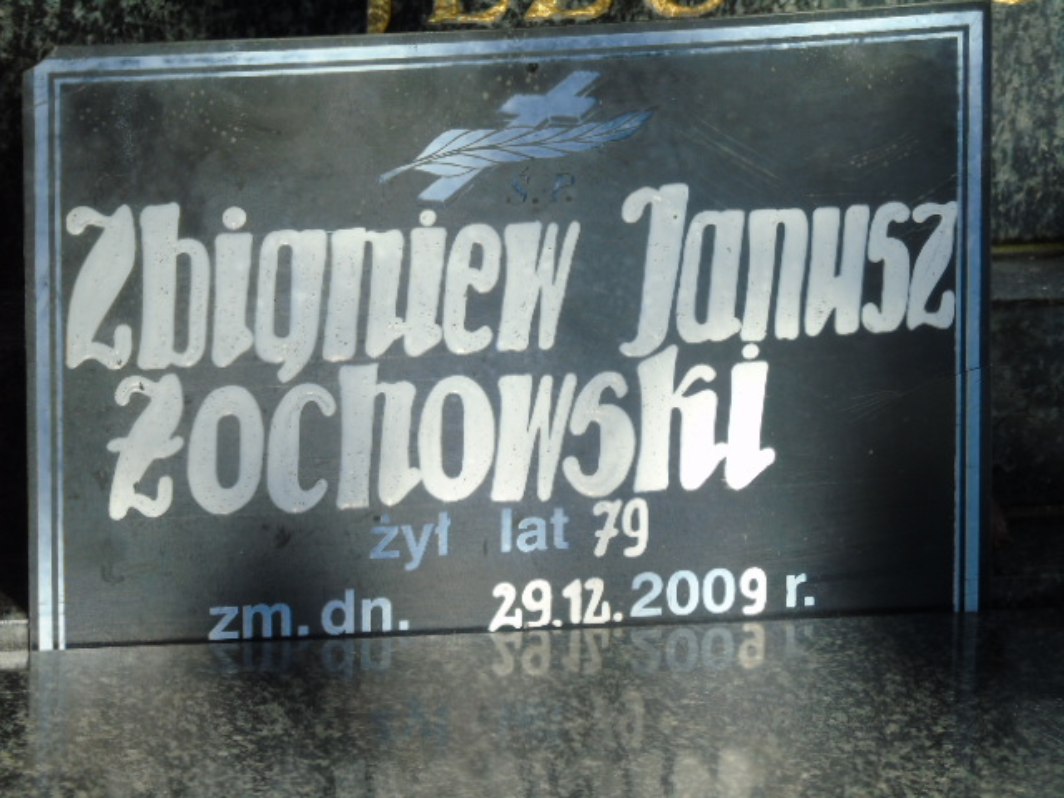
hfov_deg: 4.8
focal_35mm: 417
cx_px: 532
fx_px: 12817
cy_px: 399
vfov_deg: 3.6
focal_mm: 74
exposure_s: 1/250
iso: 80
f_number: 5.3
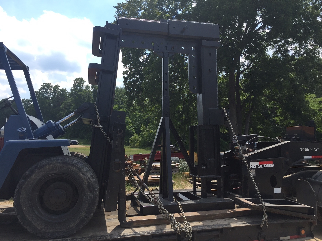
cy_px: 120
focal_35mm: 29
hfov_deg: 61.7
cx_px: 161
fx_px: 270
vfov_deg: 48.2
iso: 32
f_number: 2.2
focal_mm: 4.15
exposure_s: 1/1364
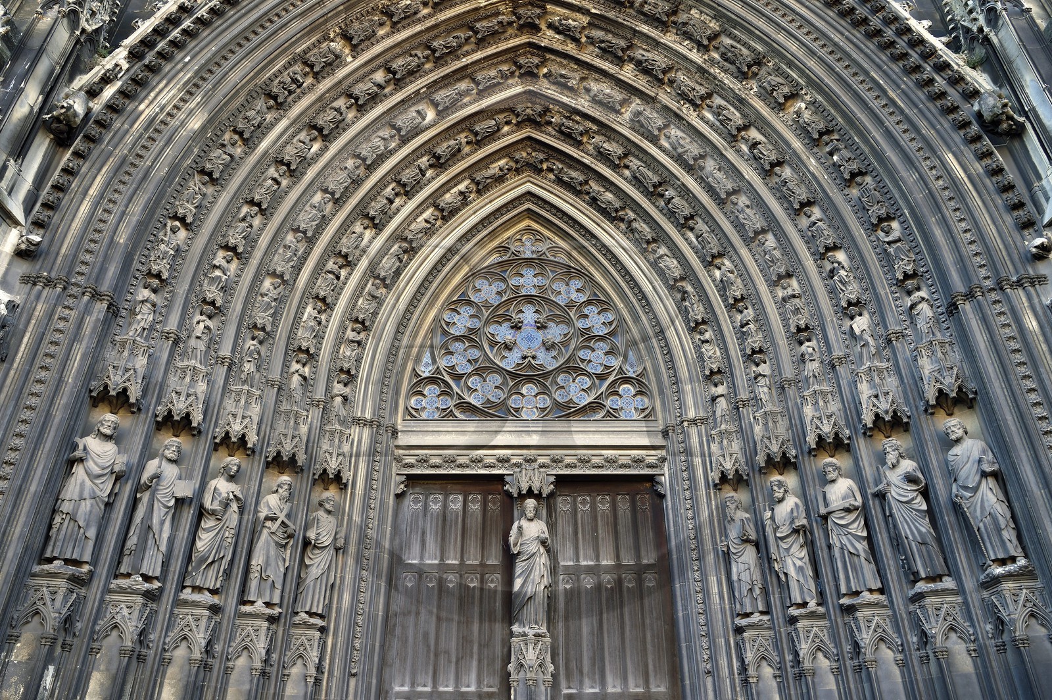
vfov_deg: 53.1
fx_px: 701
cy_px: 350
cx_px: 526
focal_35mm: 24
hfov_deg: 73.8
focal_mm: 24
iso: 200
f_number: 8
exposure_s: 1/40
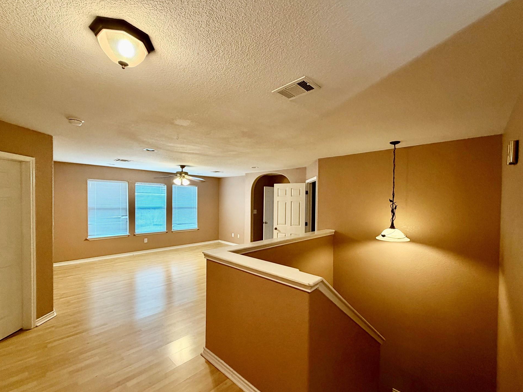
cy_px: 204
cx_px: 265
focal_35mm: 15
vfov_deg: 81.7
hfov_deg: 98.2
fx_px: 227
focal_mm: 2.22
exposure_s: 1/60
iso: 320
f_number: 2.2
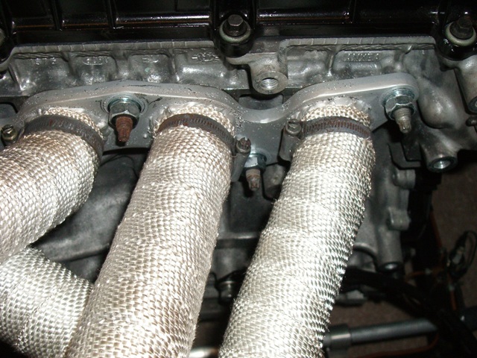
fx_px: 675
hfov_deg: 38.9
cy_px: 179
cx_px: 238
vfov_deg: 29.7
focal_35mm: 49
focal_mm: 8.2
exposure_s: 1/60
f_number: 3.1
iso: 200
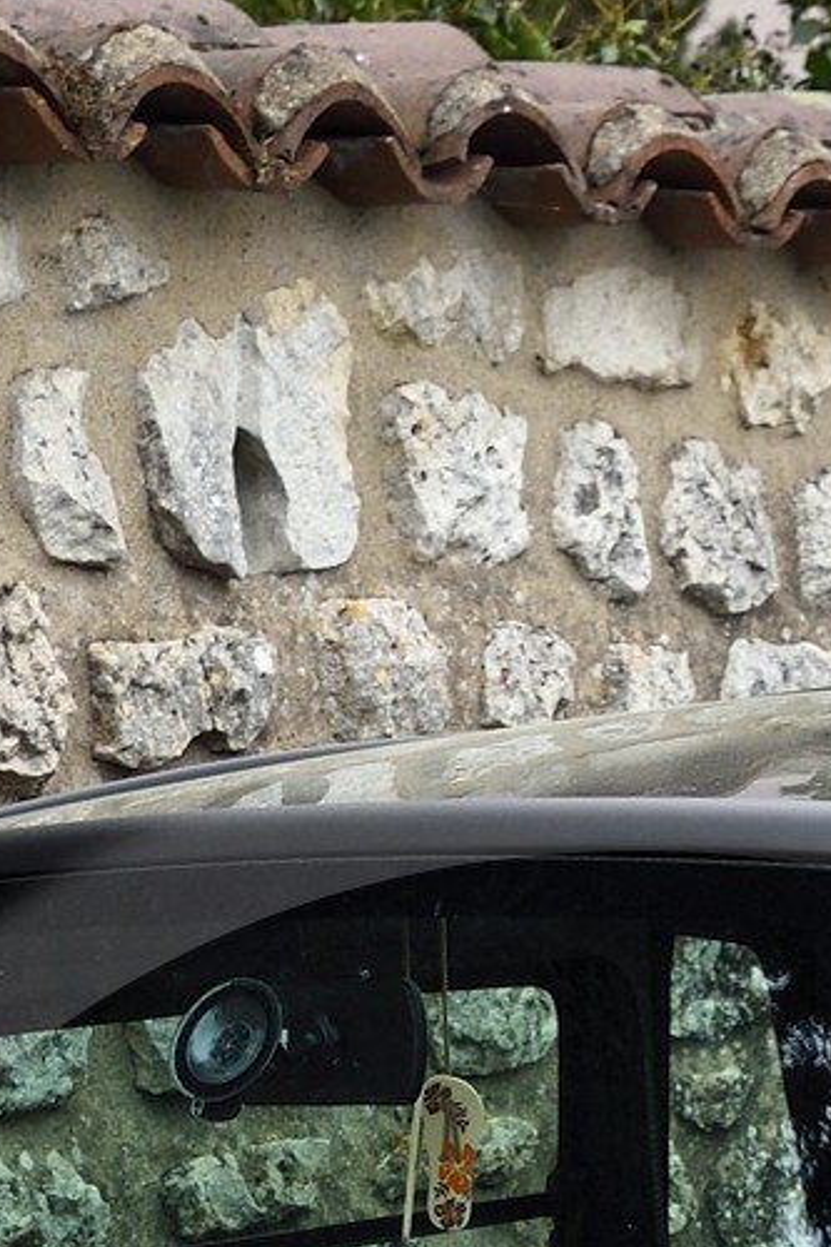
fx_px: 4989
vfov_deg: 13.4
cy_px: 1892
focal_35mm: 144
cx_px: 639
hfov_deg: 9.5
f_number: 7.1
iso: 200
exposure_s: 1/320
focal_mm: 30
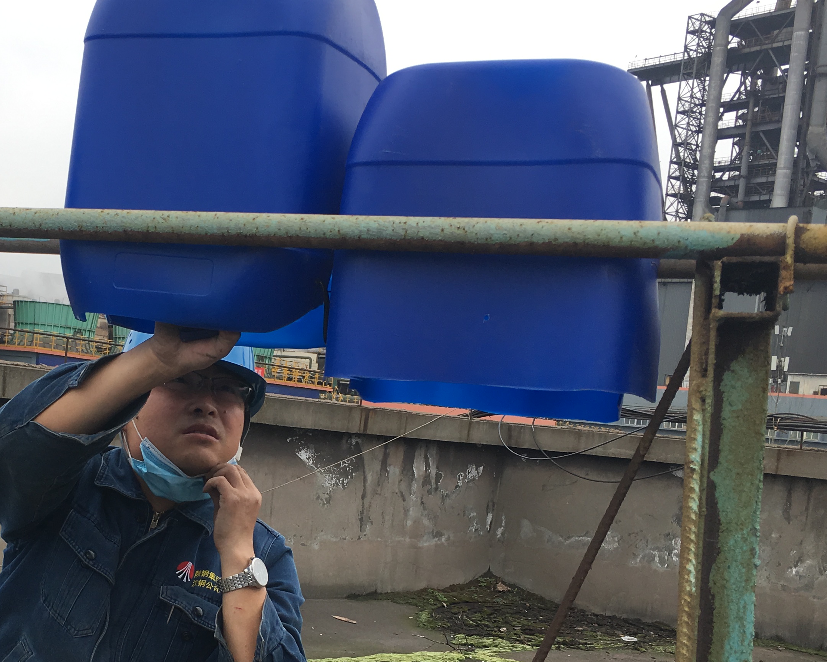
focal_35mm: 53
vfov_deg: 28.3
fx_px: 1297
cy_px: 474
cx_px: 177
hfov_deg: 34.4
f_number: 2.2
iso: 25
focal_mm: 4.15
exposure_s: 1/615
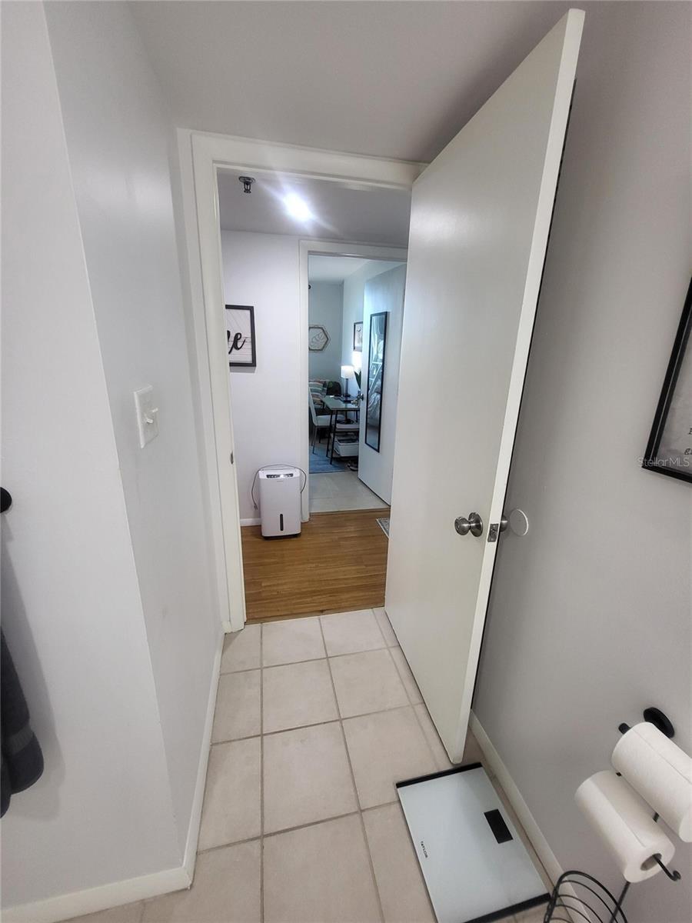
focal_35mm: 13
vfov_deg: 106.2
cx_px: 346
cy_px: 462
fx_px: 347
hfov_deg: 89.9
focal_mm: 1.74
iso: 160
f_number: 2.2
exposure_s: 1/60
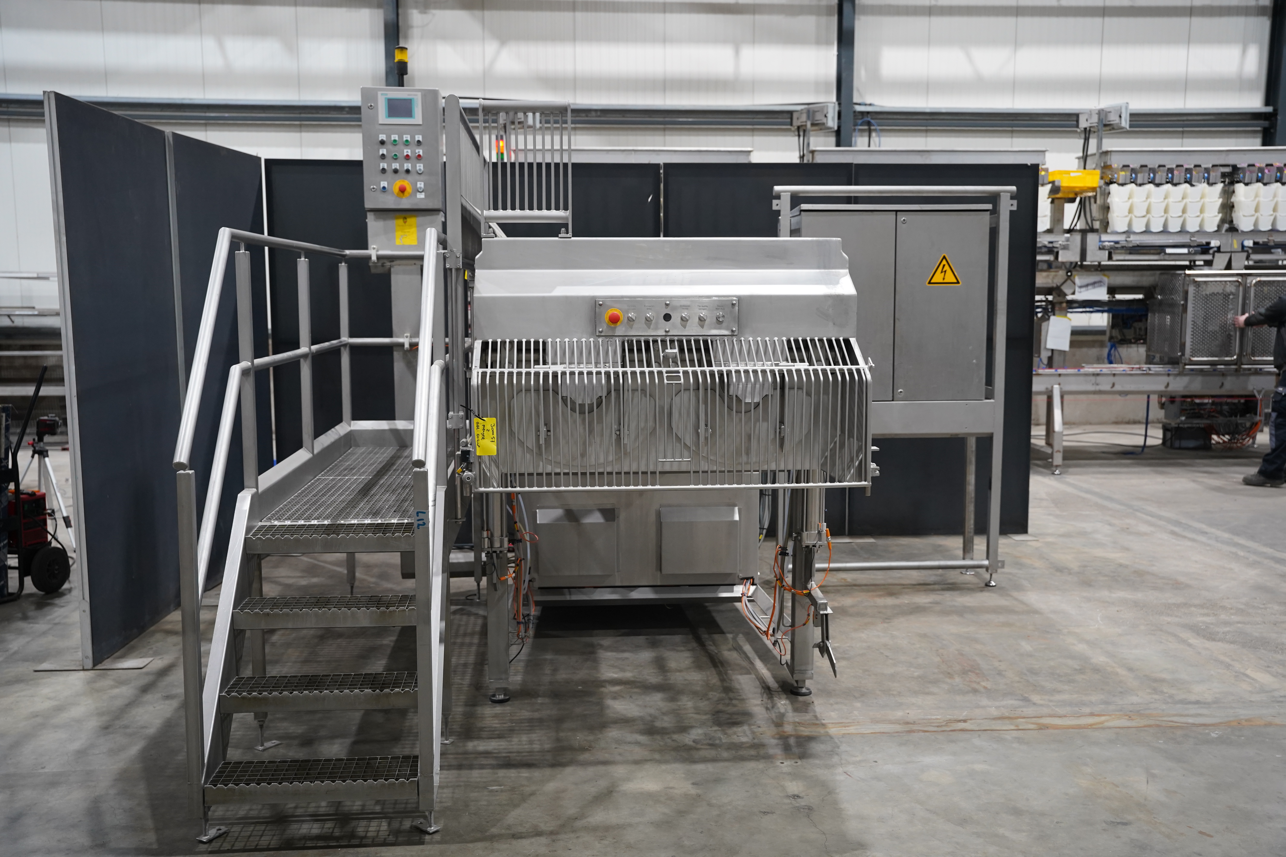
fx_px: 1225
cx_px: 643
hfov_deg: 55.4
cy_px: 428
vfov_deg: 38.6
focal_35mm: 34
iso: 1600
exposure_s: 1/160
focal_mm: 34.3
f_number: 3.5
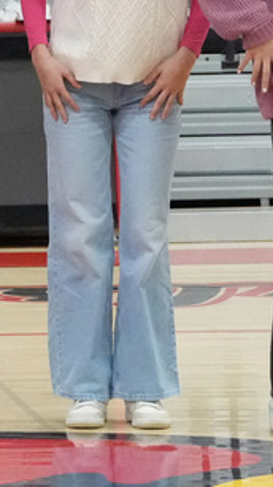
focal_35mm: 311
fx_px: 4001
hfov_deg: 3.8
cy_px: 68
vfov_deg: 6.9
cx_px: -419
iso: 10000
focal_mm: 59
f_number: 5.6
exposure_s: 1/500
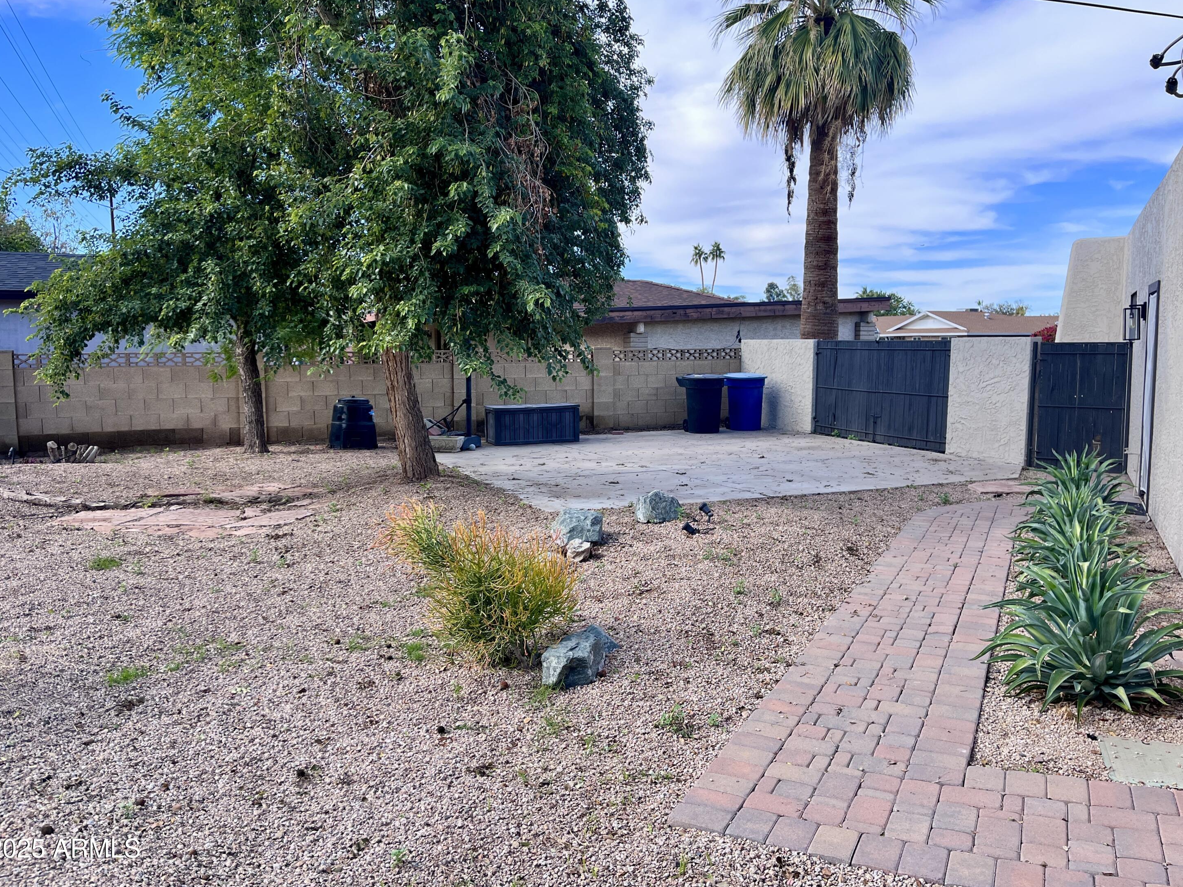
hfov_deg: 65.3
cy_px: 430
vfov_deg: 51.4
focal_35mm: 27
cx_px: 600
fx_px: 923
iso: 50
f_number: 1.6
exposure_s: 1/1339
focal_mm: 5.1
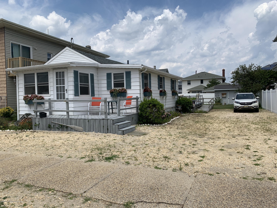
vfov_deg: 53.1
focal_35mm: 26
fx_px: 208
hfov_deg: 67.3
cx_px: 138
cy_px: 104
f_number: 1.8
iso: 25
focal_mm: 4.25
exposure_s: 1/3650
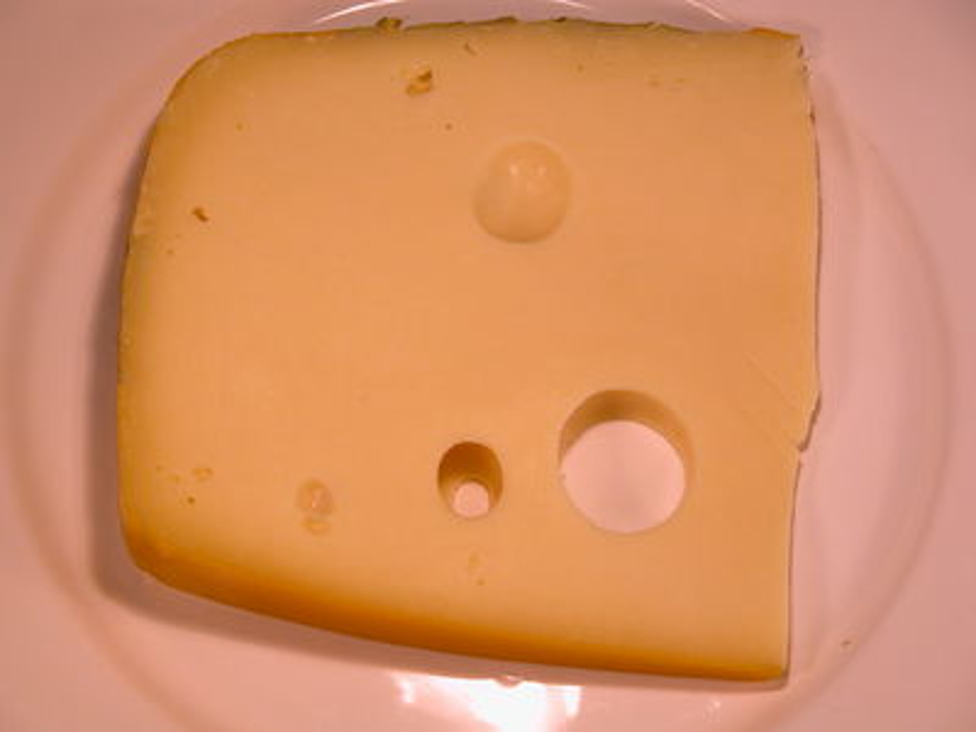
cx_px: 488
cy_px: 366
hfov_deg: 17.0
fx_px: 3271
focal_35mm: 116
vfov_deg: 12.8
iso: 100
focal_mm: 29.5
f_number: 3.7
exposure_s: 1/106
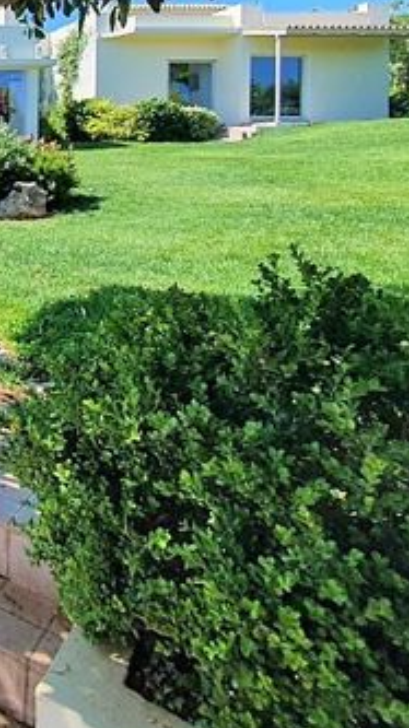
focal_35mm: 30
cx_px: -281
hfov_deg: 24.1
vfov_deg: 60.7
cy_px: 179
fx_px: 579
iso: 50
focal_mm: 1.8
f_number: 2.2
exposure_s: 1/834
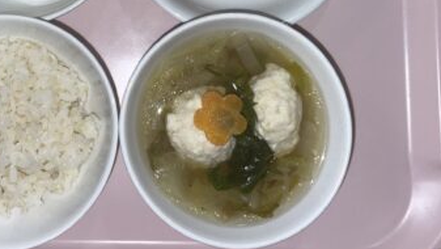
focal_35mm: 42
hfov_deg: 47.5
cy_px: 32
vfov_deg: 27.5
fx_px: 491
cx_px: 144
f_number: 1.6
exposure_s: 1/344
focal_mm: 4.2
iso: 32
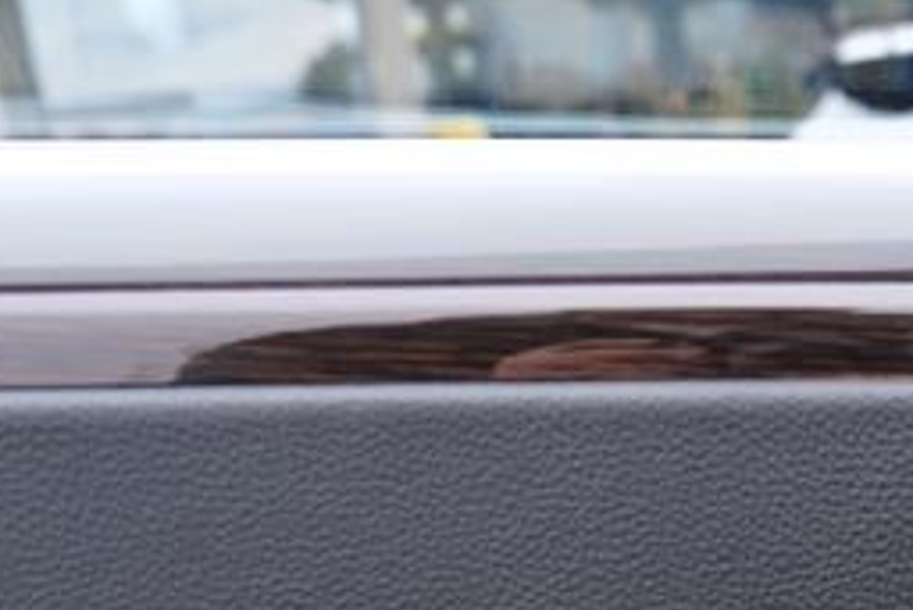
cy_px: 1215
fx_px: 2436
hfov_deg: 20.0
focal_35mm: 96
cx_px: 1088
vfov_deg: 12.6
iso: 125
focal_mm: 24
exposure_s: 1/60
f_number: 4
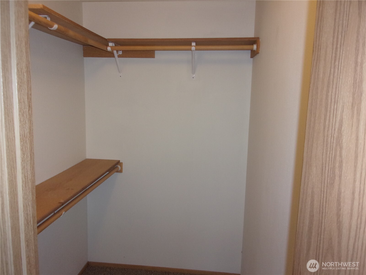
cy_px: 138
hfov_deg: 63.4
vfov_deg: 49.7
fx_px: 296
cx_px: 183
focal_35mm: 28
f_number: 3.9
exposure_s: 1/34
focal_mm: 5.1
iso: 200
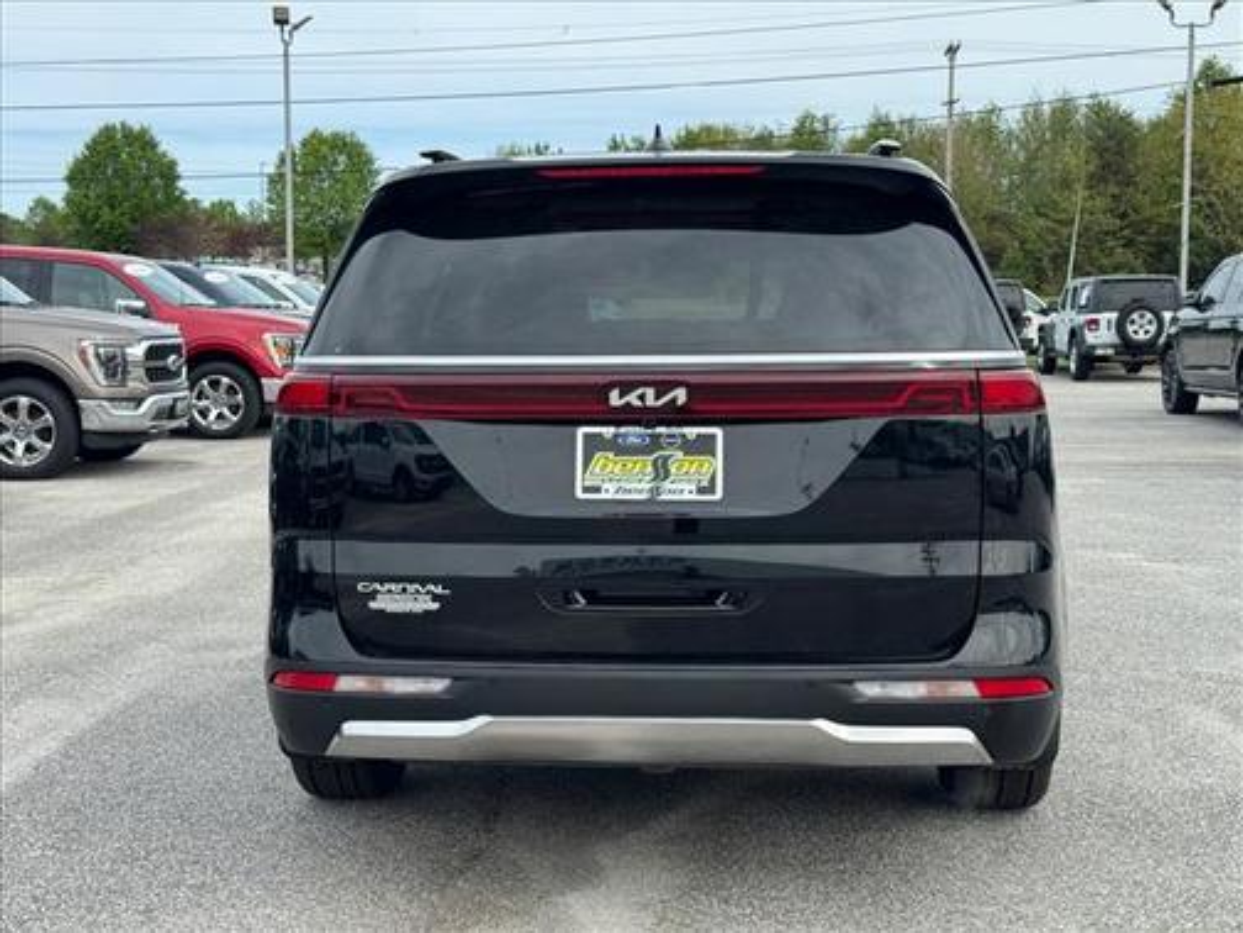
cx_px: 622
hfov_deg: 39.7
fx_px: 1724
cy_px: 466
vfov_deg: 30.3
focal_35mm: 48
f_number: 1.78
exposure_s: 1/1597
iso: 64
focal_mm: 6.76
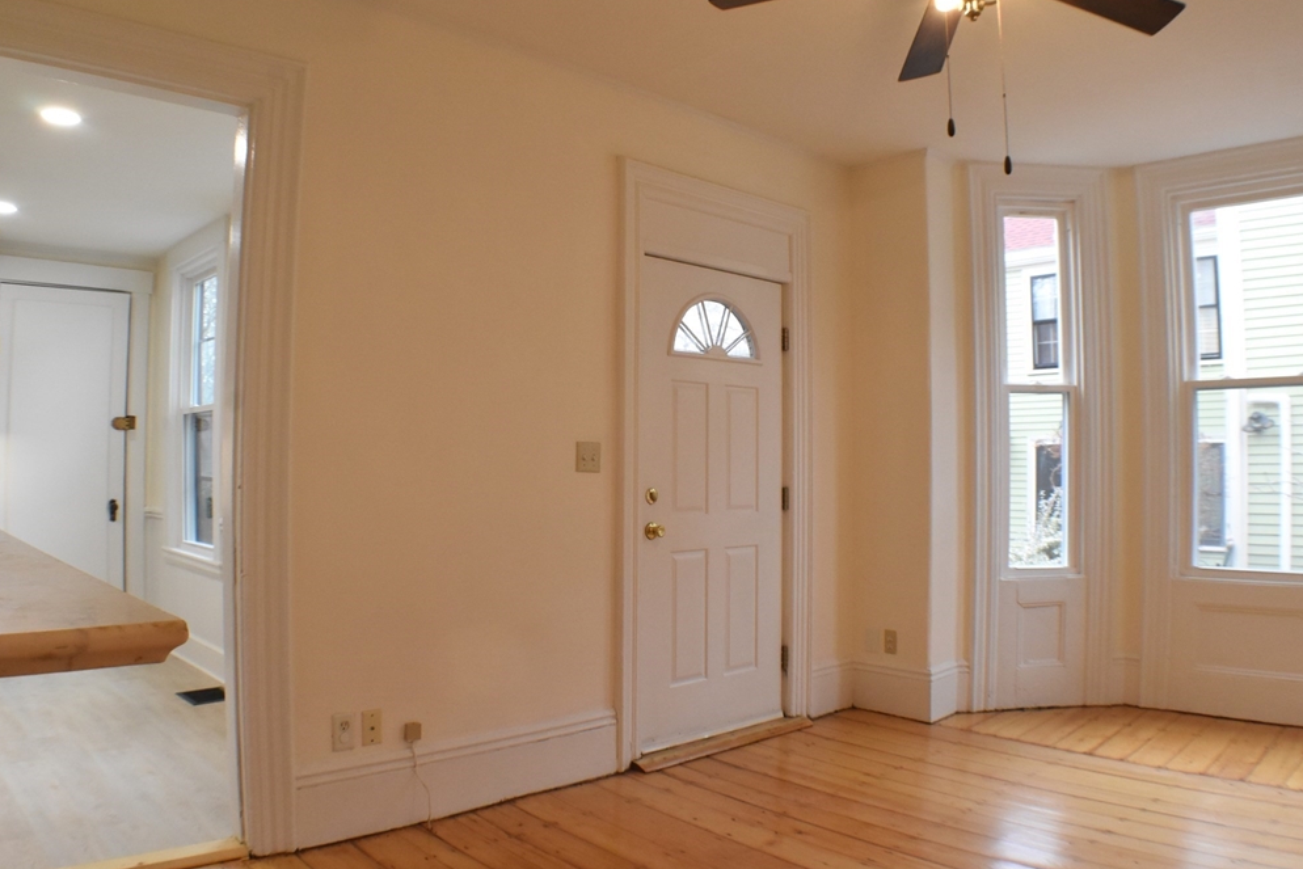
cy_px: 438
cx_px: 646
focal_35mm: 34
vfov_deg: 38.9
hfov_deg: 55.8
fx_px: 1231
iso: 1600
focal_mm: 22
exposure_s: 1/40
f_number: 11
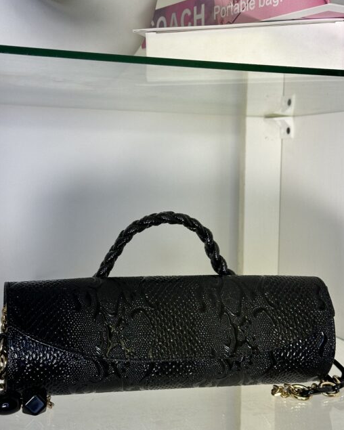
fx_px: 751
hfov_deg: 25.8
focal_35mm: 59
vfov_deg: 32.0
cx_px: 158
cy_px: 217
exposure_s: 1/292
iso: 64
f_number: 1.78
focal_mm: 6.86
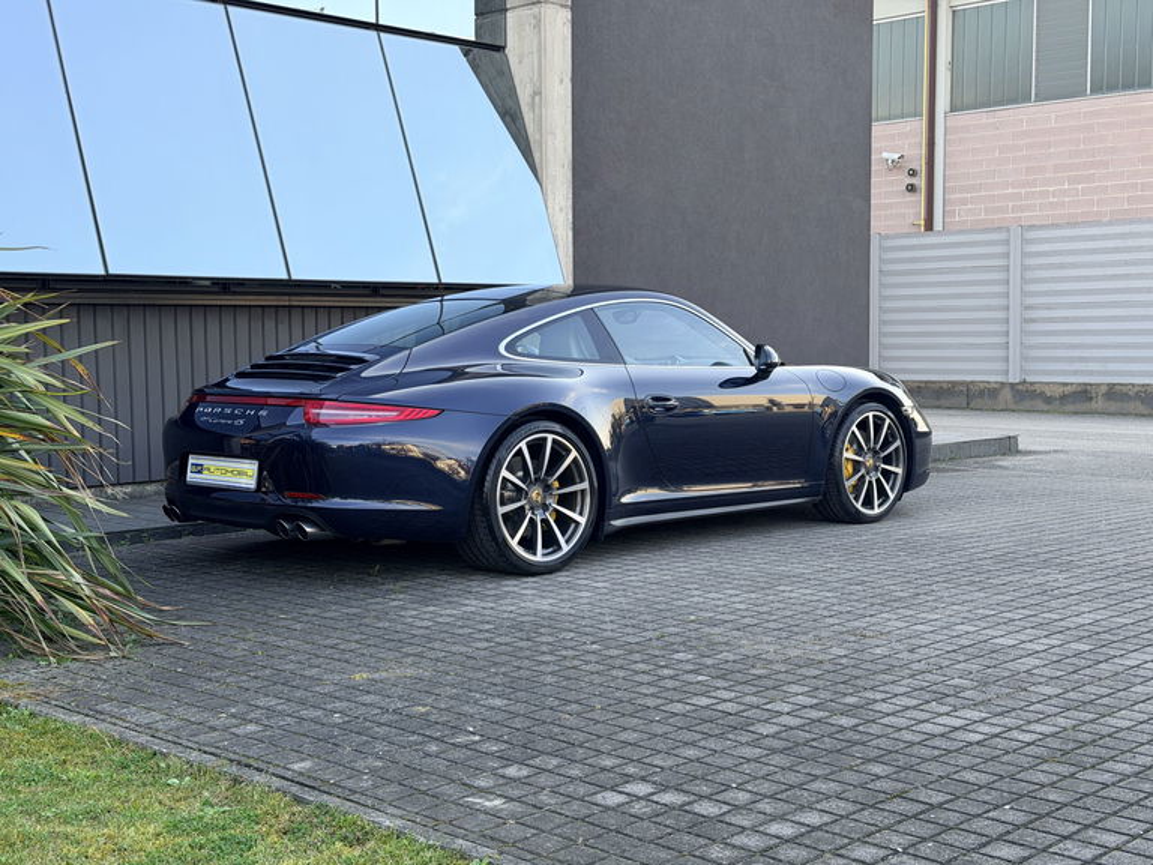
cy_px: 432
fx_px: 1599
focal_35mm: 48
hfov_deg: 39.7
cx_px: 576
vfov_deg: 30.3
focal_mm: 6.76
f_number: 1.78
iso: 64
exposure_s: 1/490
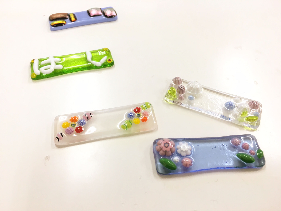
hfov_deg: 61.7
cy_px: 106
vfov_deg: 48.2
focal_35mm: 29
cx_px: 140
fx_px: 235
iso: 32
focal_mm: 4.15
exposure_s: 1/40
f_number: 2.2
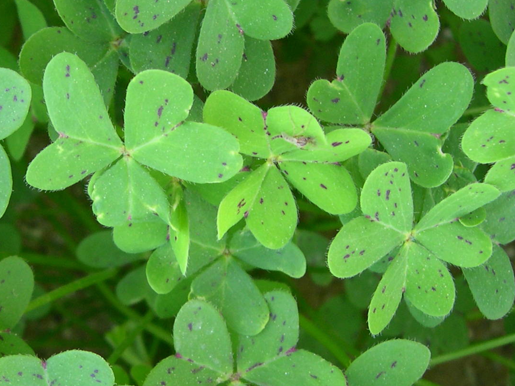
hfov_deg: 24.1
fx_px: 1190
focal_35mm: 80
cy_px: 207
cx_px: 119
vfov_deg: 18.4
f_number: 2.8
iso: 100
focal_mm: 8
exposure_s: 1/59
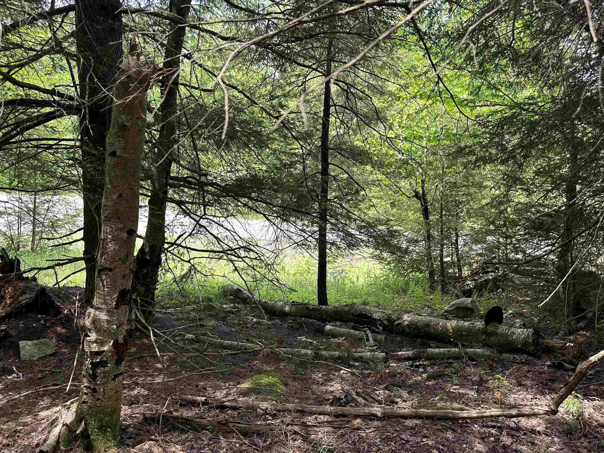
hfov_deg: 61.6
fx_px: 506
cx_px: 288
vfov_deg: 48.1
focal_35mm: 29
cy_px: 193
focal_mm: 6.86
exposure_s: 1/334
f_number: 1.78
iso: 80
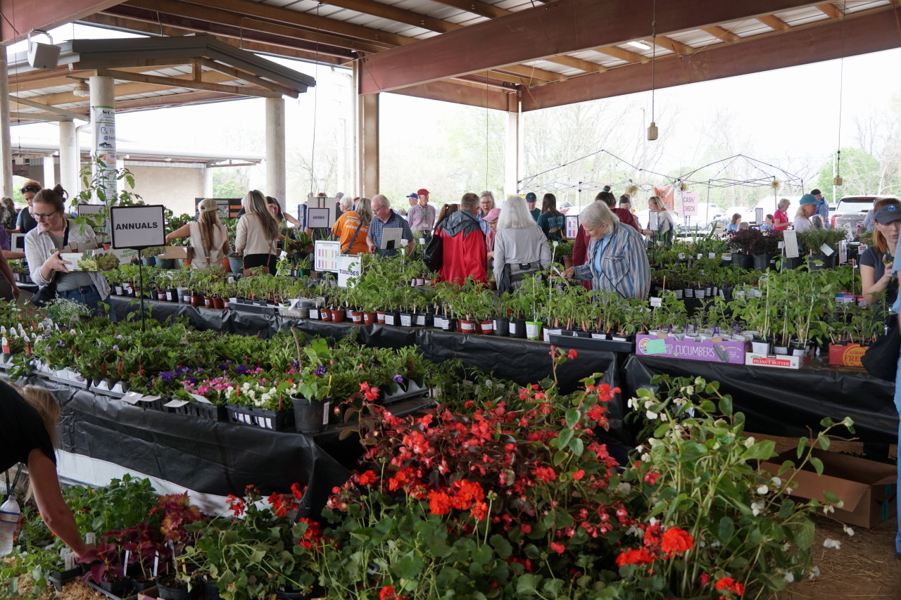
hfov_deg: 55.1
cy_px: 300
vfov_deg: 38.4
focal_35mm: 34
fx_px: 863
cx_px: 450
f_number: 4
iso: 500
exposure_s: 1/60
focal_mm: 23
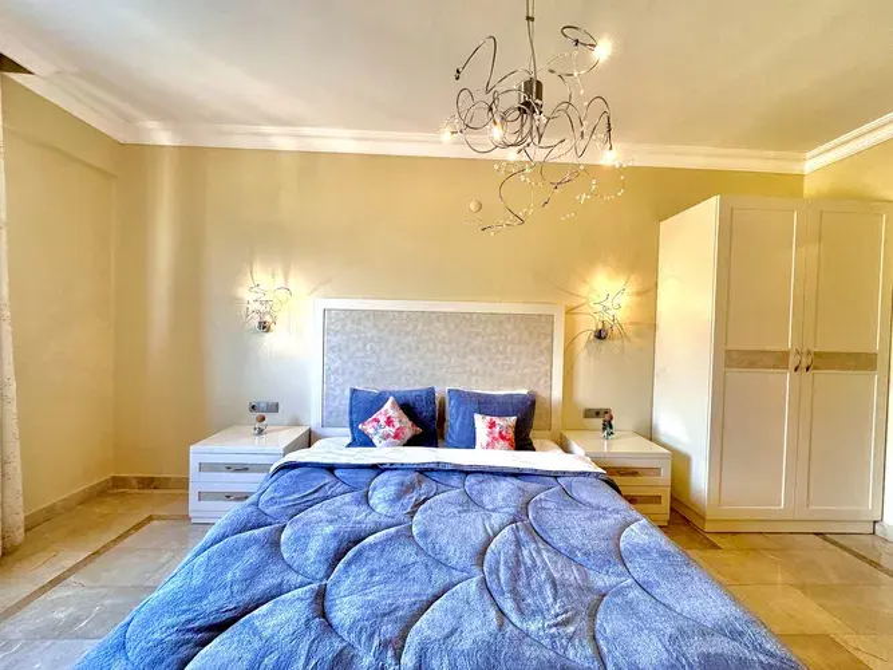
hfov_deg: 102.1
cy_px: 335
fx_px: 361
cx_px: 446
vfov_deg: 85.7
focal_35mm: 14
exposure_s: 1/100
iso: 160
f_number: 2.2
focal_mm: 2.22
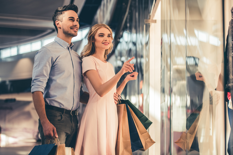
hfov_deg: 28.8
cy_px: 78
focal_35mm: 70
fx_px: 453
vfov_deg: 19.5
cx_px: 116
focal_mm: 70
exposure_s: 1/200
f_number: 2.8
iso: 640
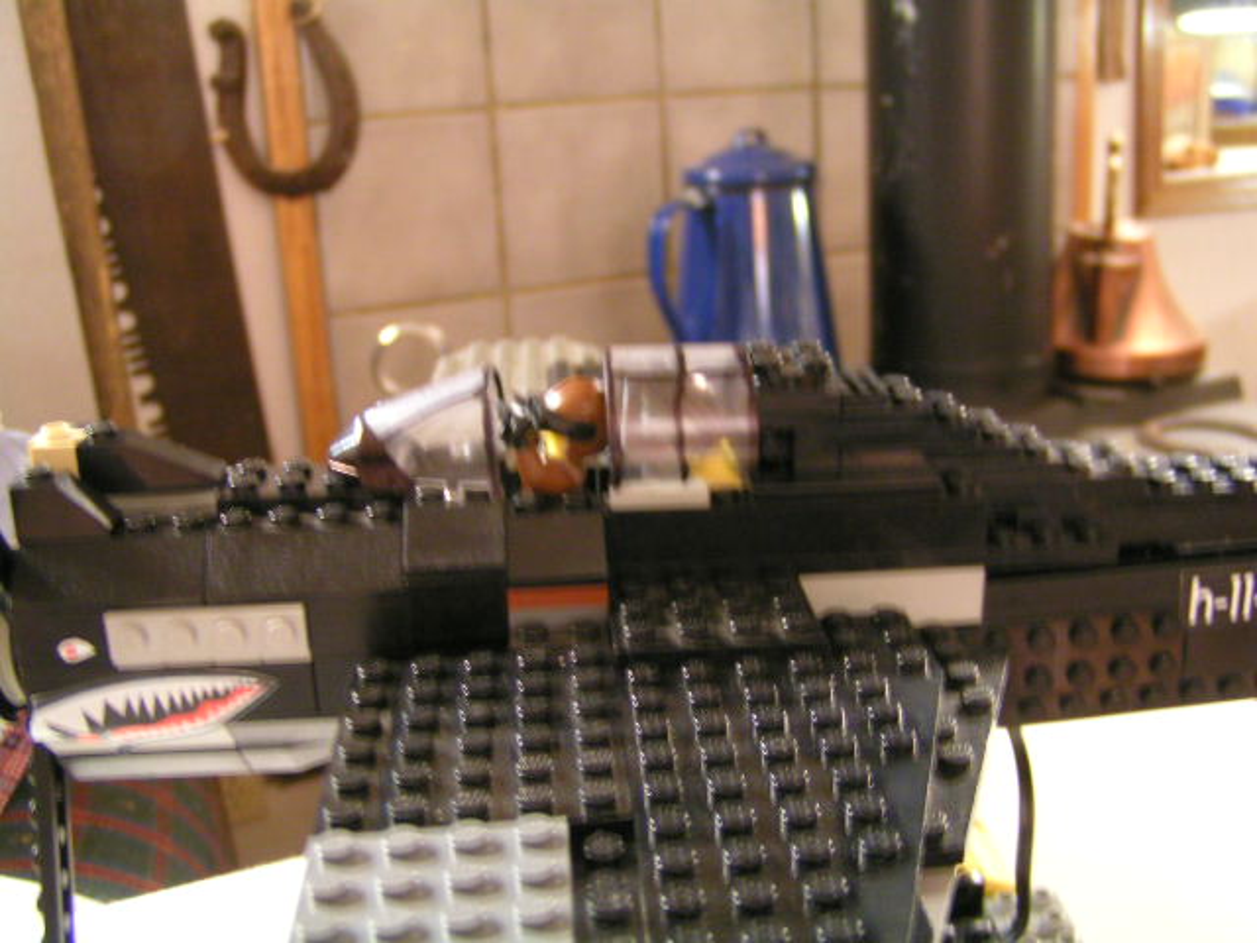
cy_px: 472
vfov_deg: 37.7
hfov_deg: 49.0
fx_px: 1380
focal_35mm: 38
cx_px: 628
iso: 200
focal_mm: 5.8
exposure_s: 1
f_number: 2.8
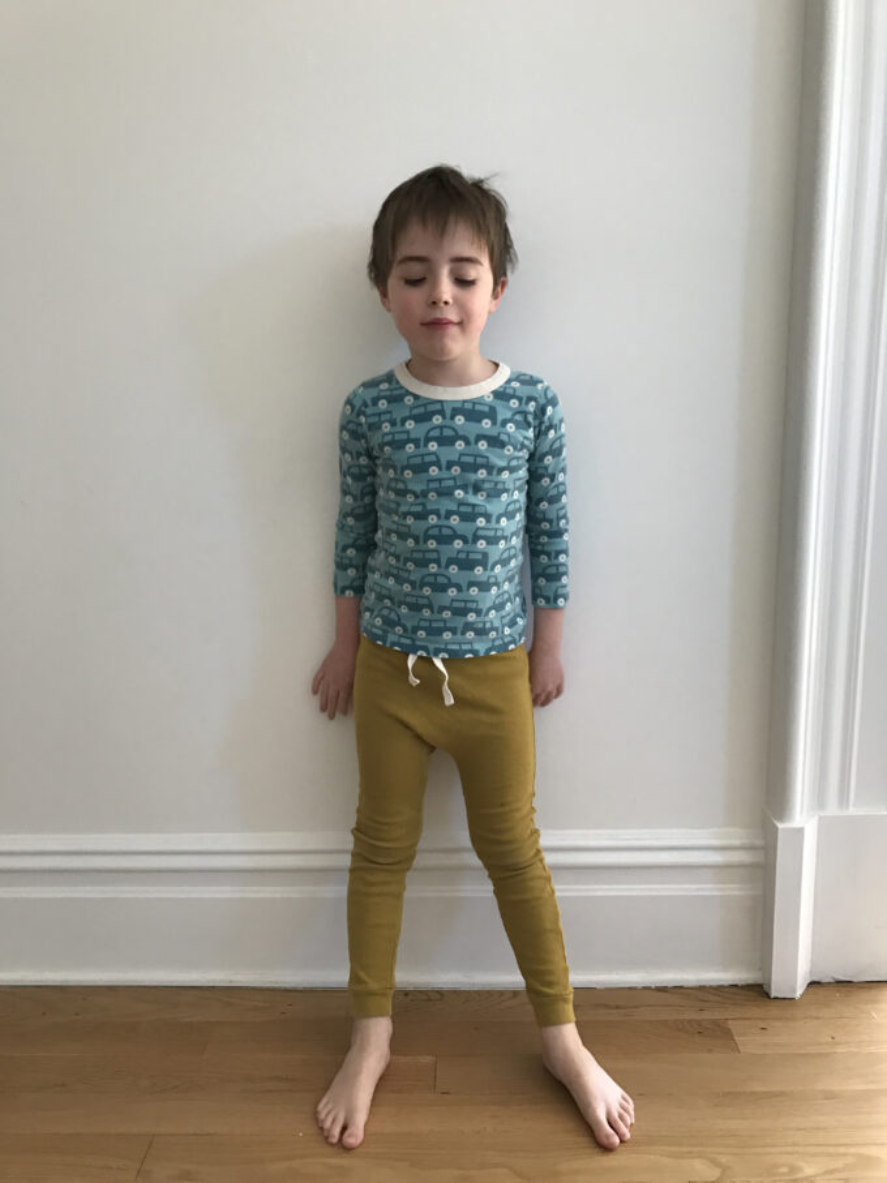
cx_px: 444
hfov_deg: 49.7
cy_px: 592
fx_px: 957
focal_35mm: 28
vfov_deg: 63.5
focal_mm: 3.99
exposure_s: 1/30
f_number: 1.8
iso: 40
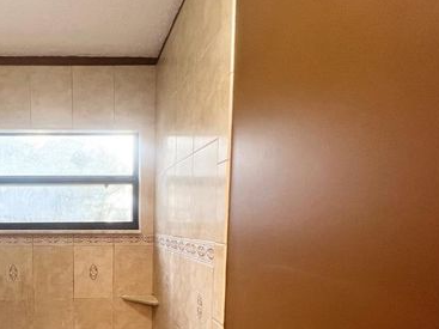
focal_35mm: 25
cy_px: 254
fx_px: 317
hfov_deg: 63.7
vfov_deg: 52.0
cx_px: 92
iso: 125
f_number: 1.8
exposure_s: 1/120
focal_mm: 1.57
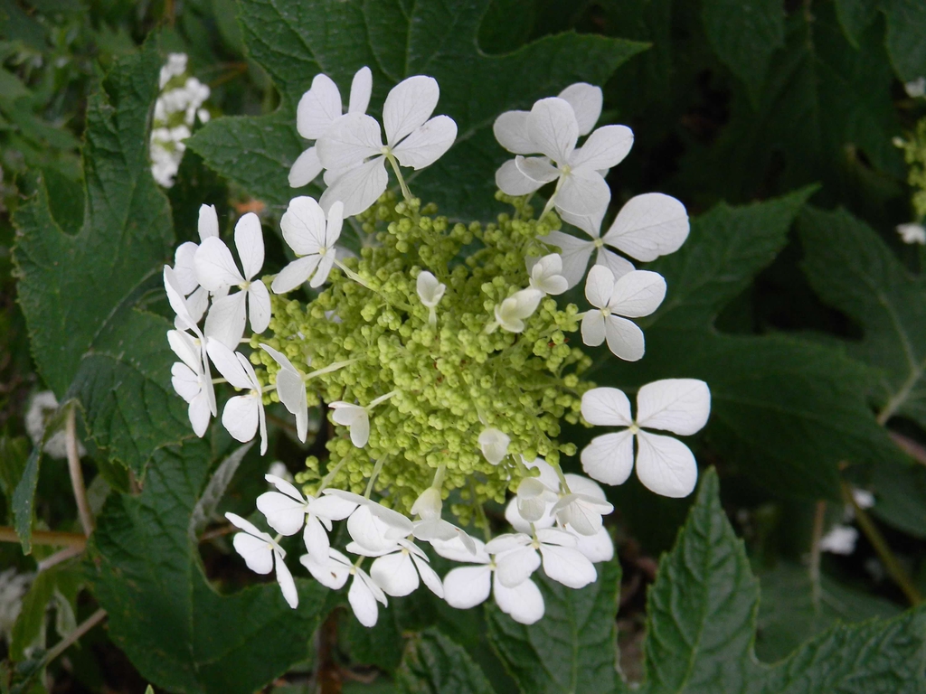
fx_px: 722
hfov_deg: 65.3
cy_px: 347
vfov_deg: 51.4
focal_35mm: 27
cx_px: 463
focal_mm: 6.4
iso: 259
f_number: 3.7
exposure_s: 1/30
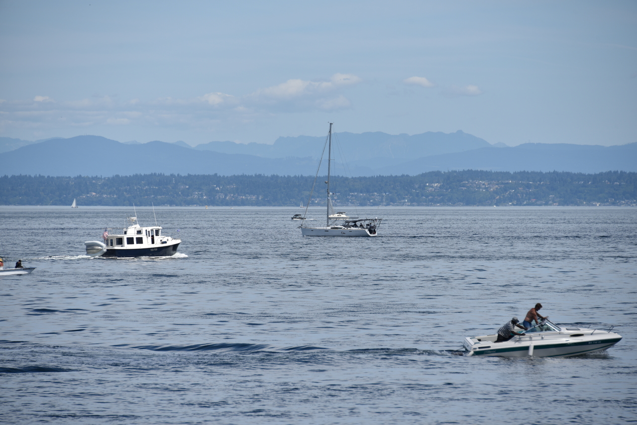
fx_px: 4070
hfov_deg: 8.9
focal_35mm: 230
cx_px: 318
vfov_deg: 6.0
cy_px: 212
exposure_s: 1/500
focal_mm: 230
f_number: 8
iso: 100
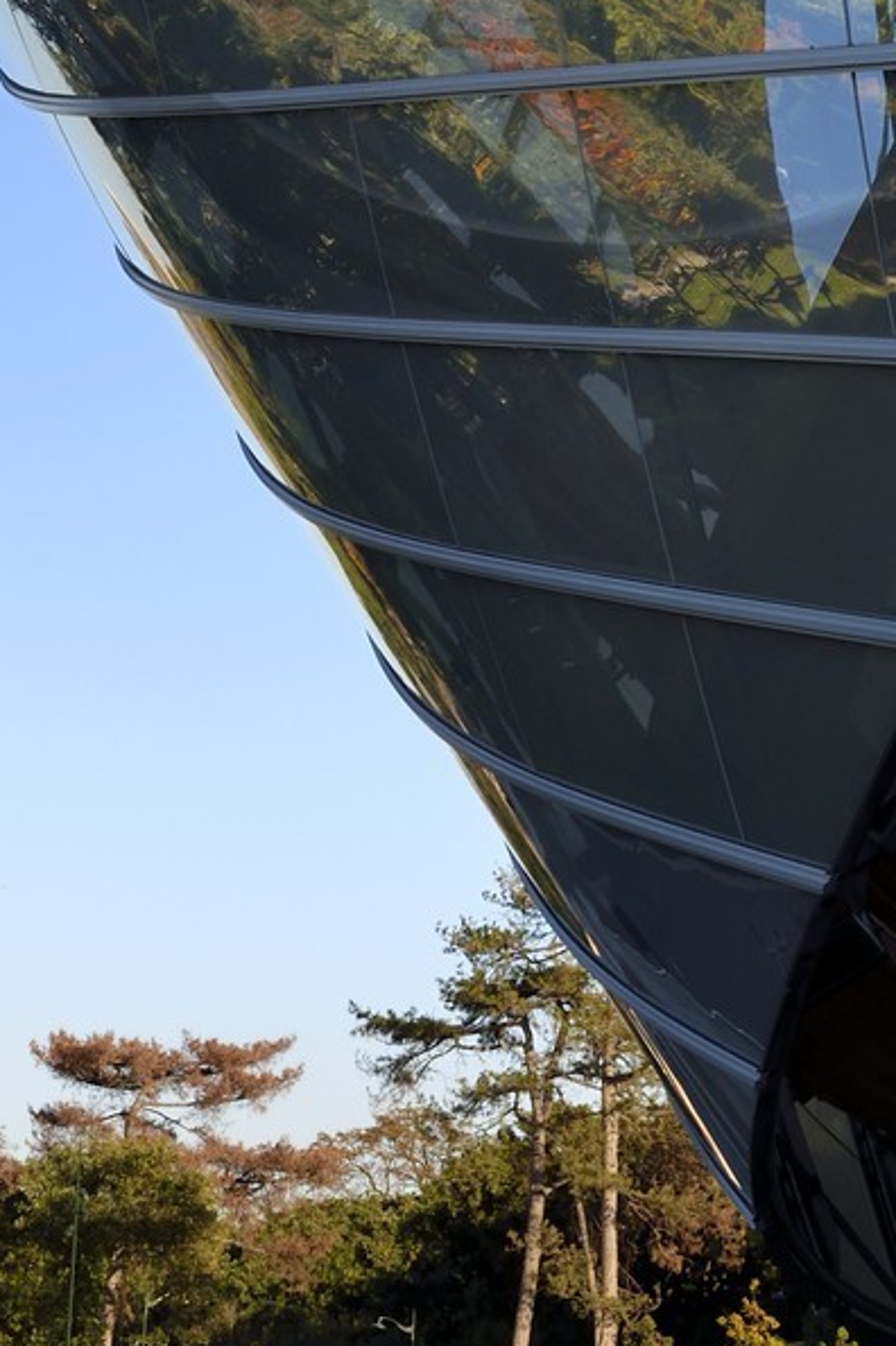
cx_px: 617
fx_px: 4223
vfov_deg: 17.1
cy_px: -378
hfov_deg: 12.1
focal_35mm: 113
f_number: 13
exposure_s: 1/200
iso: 200
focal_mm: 42
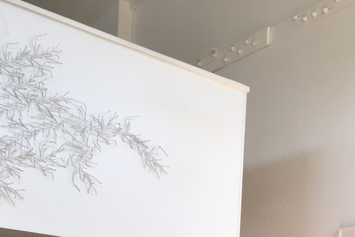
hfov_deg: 32.2
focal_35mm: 62
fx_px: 611
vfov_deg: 19.6
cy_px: 333
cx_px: 133
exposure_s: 1/120
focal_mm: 4.15
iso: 32
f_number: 2.2
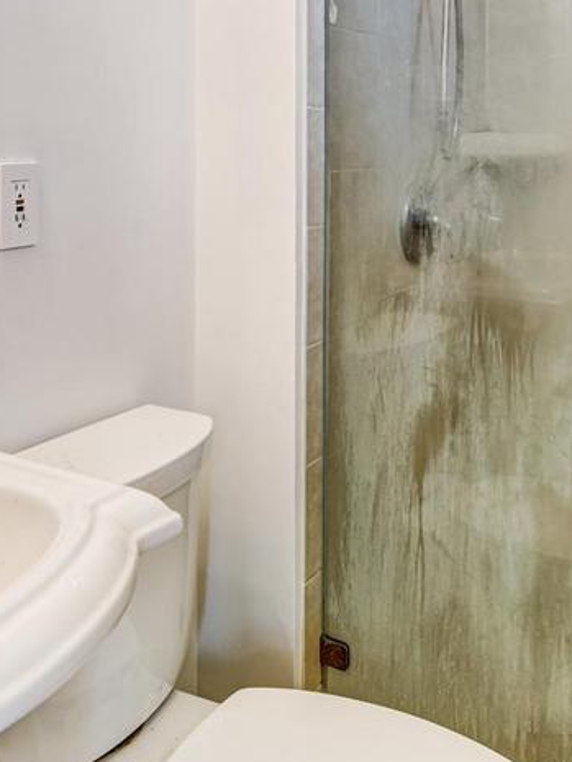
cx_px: 242
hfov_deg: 37.6
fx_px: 837
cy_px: 138
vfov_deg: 46.1
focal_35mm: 38
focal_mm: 17
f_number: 8
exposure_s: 1/15
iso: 400
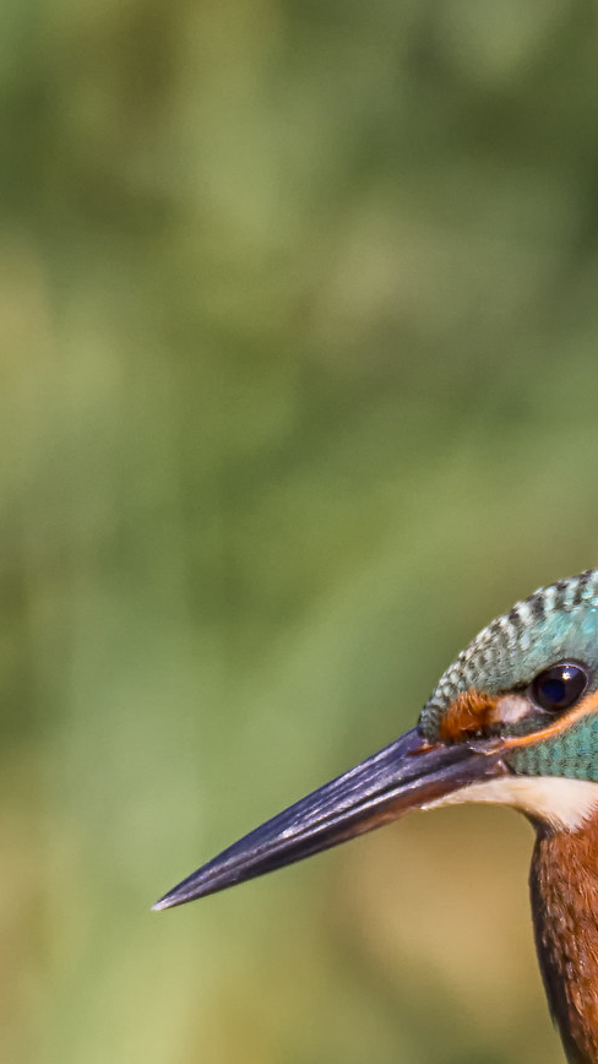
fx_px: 49041
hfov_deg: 0.7
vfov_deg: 1.2
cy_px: 1047
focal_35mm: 1739
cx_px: 556
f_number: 7.1
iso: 1600
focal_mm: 600
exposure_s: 1/1000
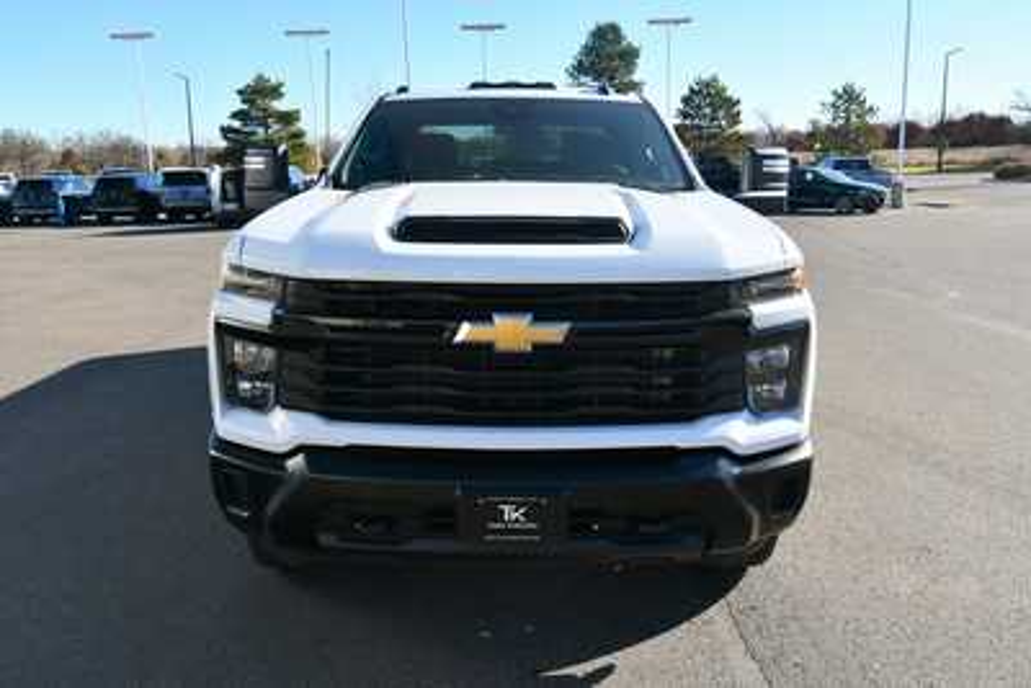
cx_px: 516
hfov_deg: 61.9
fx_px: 859
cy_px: 344
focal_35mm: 30
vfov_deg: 43.6
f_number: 8
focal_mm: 20
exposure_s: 1/250
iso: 160
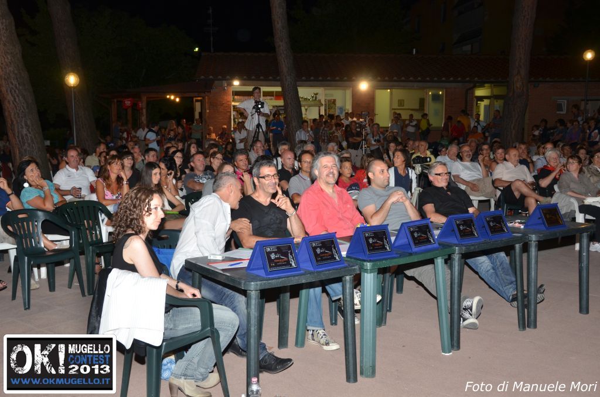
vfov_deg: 34.1
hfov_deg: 49.6
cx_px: 300
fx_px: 649
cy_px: 198
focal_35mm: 39
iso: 400
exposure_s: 1/60
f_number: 5.6
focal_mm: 26
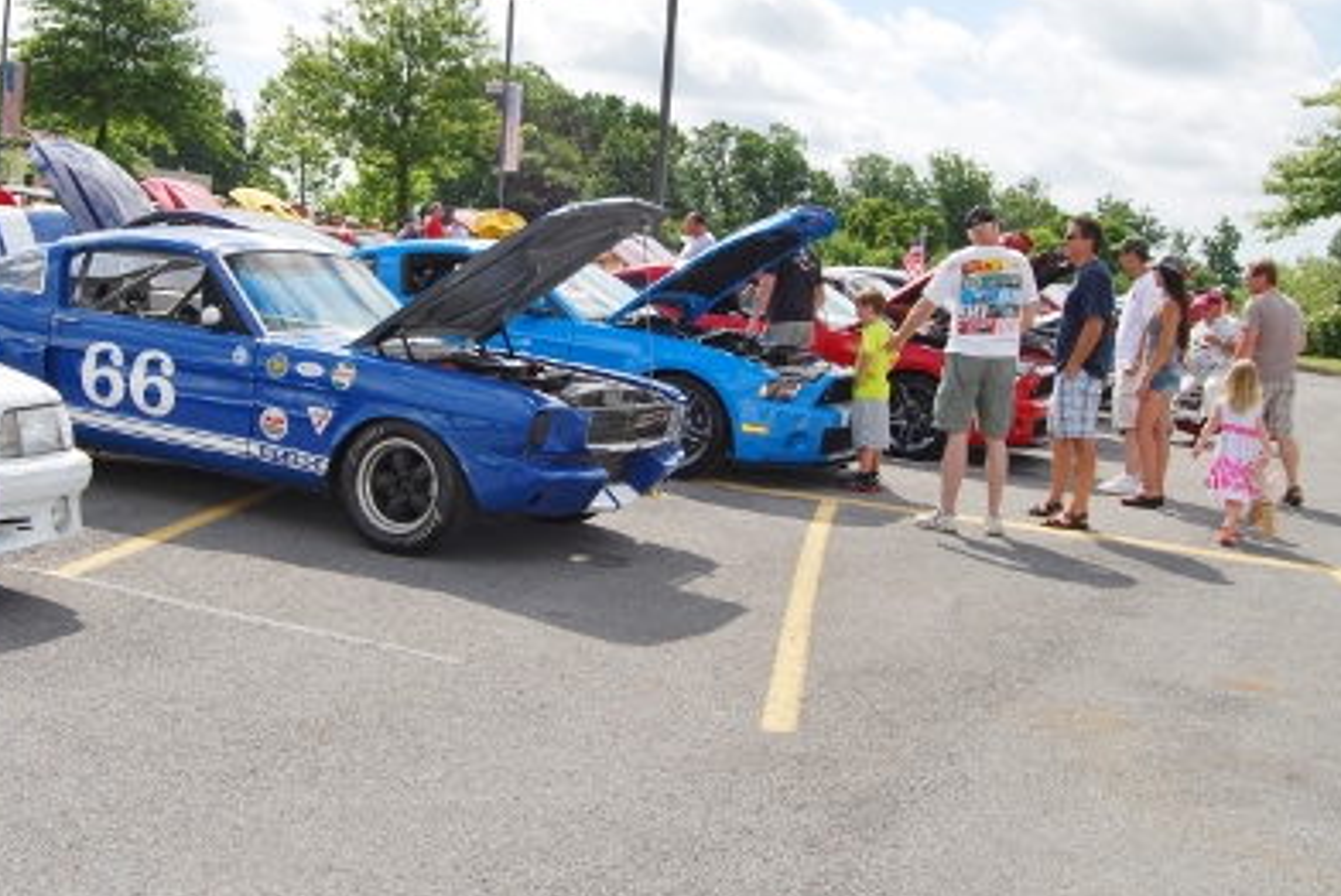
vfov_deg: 27.3
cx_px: 551
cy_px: 274
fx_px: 1827
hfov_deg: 40.2
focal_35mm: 49
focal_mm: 20
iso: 100
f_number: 10
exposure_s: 1/200
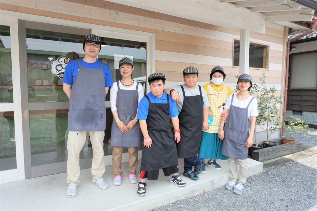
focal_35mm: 24
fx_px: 211
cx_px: 158
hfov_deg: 73.7
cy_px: 106
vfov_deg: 53.1
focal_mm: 16
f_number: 5.6
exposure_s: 1/200
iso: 100
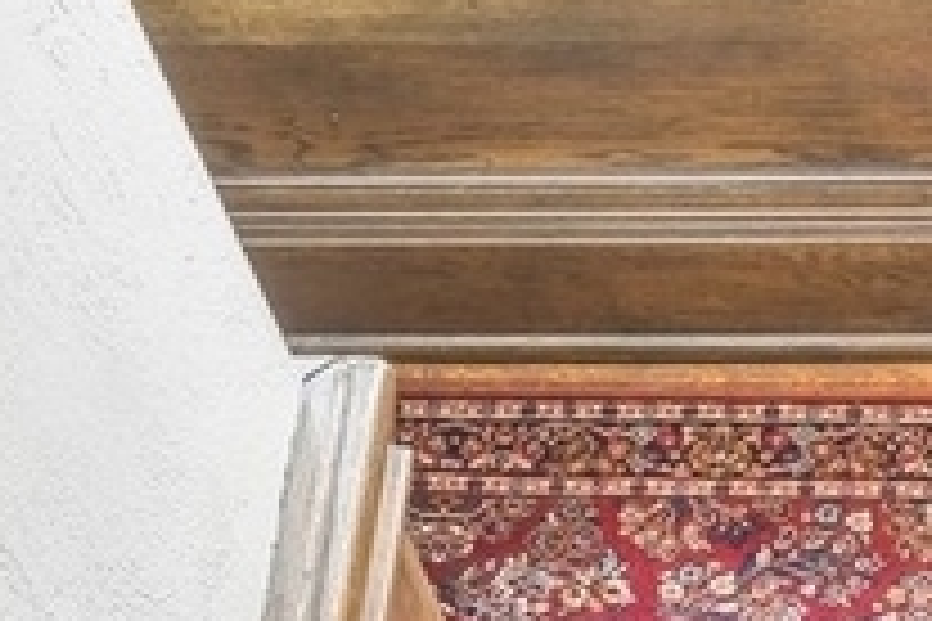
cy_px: 2344
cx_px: 1796
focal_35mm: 141
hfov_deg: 12.9
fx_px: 3650
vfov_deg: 7.4
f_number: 8
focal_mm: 18
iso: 200
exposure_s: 1/2.5
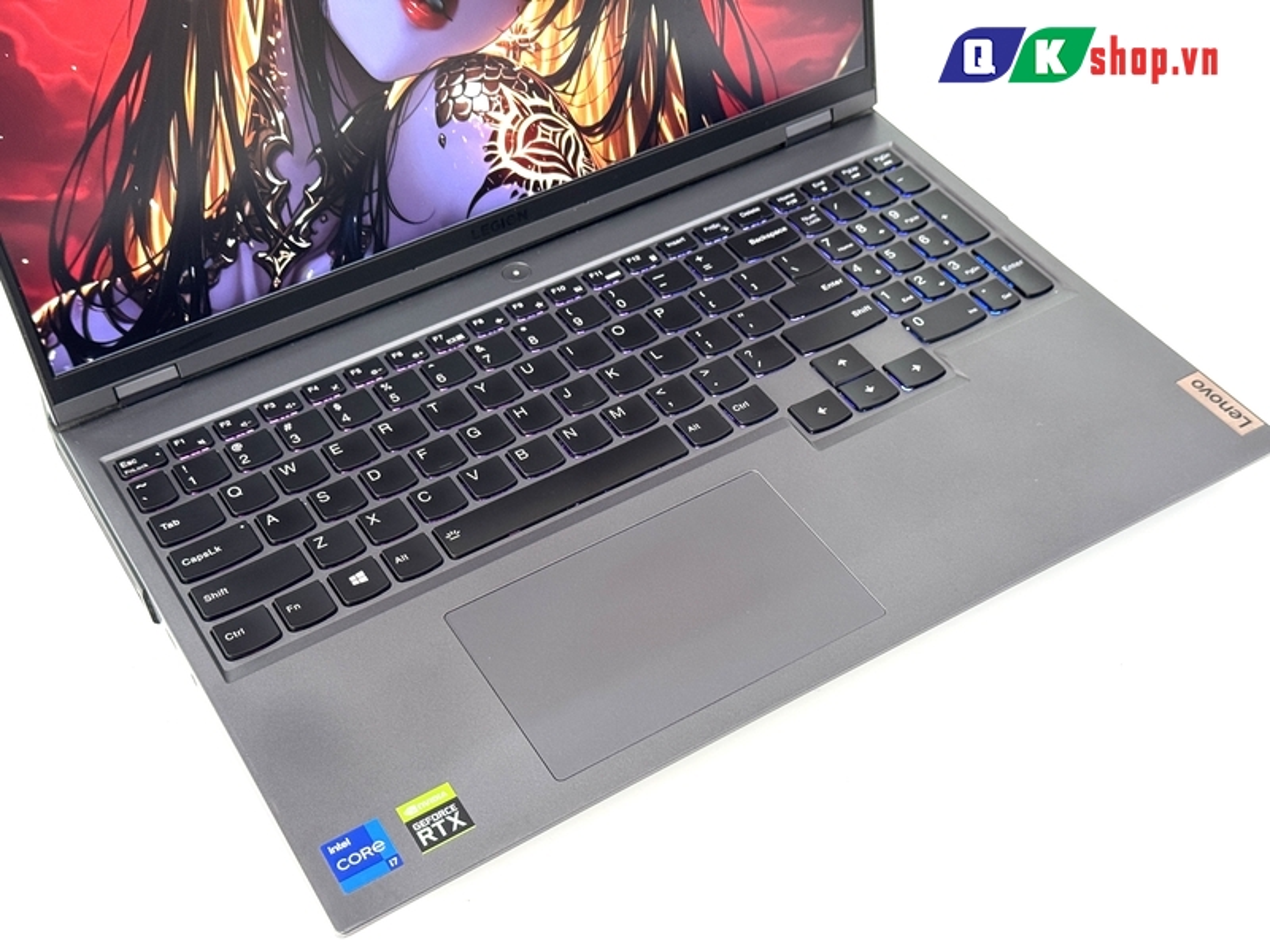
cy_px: 476
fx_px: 1761
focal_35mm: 48
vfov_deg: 30.3
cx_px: 635
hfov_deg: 39.7
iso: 100
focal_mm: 6.76
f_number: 1.78
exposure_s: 1/109
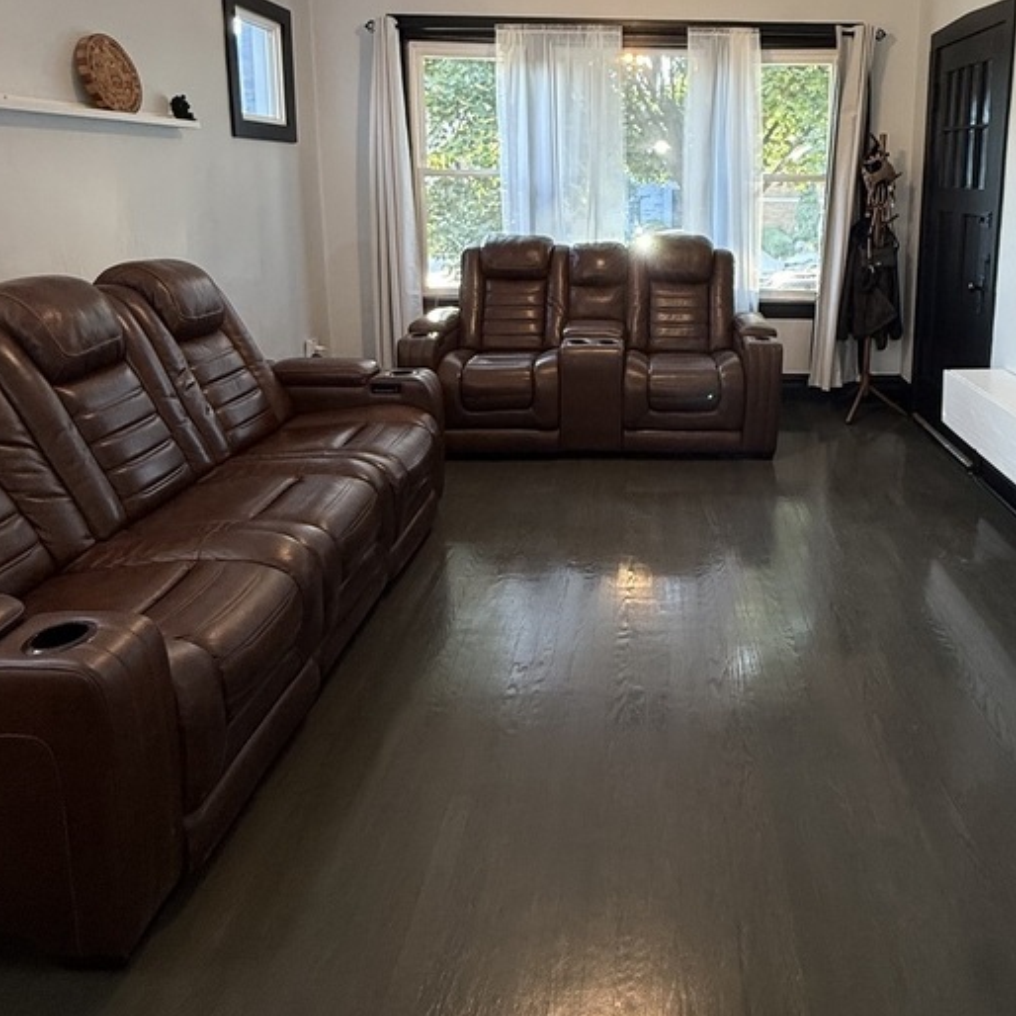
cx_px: 678
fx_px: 863
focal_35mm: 26
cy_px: 328
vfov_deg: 59.4
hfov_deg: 59.5
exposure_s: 1/60
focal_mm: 2.22
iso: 200
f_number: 2.2
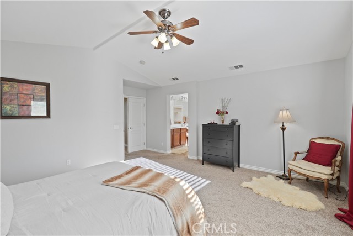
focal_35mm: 16
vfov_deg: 73.8
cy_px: 118
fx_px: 157
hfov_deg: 96.7
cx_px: 176
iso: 320
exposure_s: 1/15
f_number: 4.5
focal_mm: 16
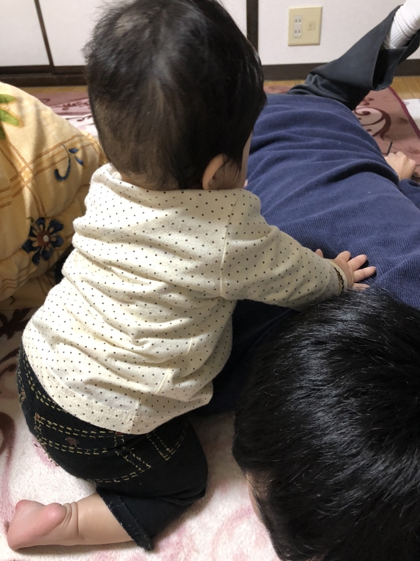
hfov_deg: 49.7
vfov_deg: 63.4
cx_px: 210
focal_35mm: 28
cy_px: 280
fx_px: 453
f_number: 1.8
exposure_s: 1/17
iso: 80
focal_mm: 3.99
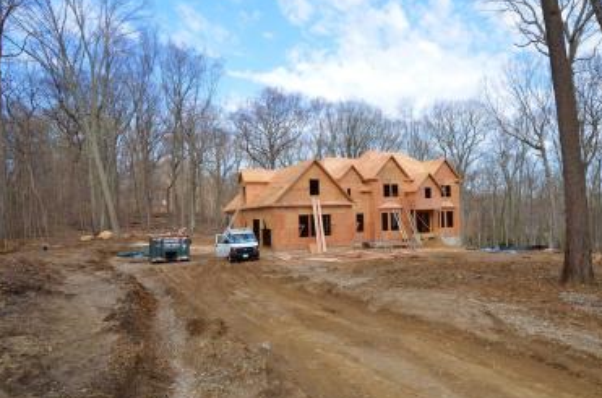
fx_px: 367
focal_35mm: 22
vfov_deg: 56.9
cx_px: 355
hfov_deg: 78.0
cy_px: 197
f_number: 5.6
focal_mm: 12
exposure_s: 1/250
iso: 100
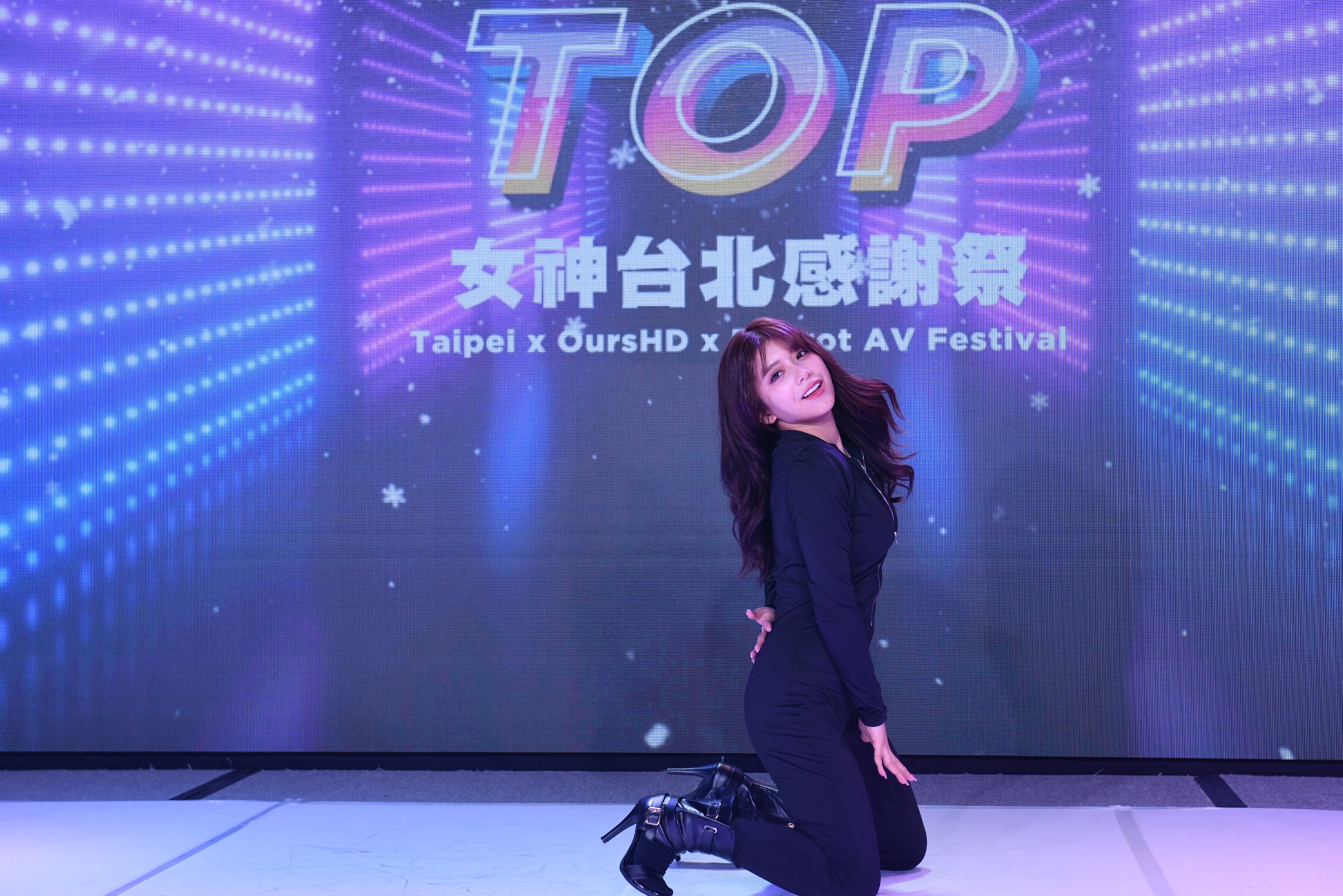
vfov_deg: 19.7
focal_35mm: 69
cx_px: 743
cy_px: 441
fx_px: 2574
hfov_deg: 29.2
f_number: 4
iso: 800
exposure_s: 1/323
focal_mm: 62
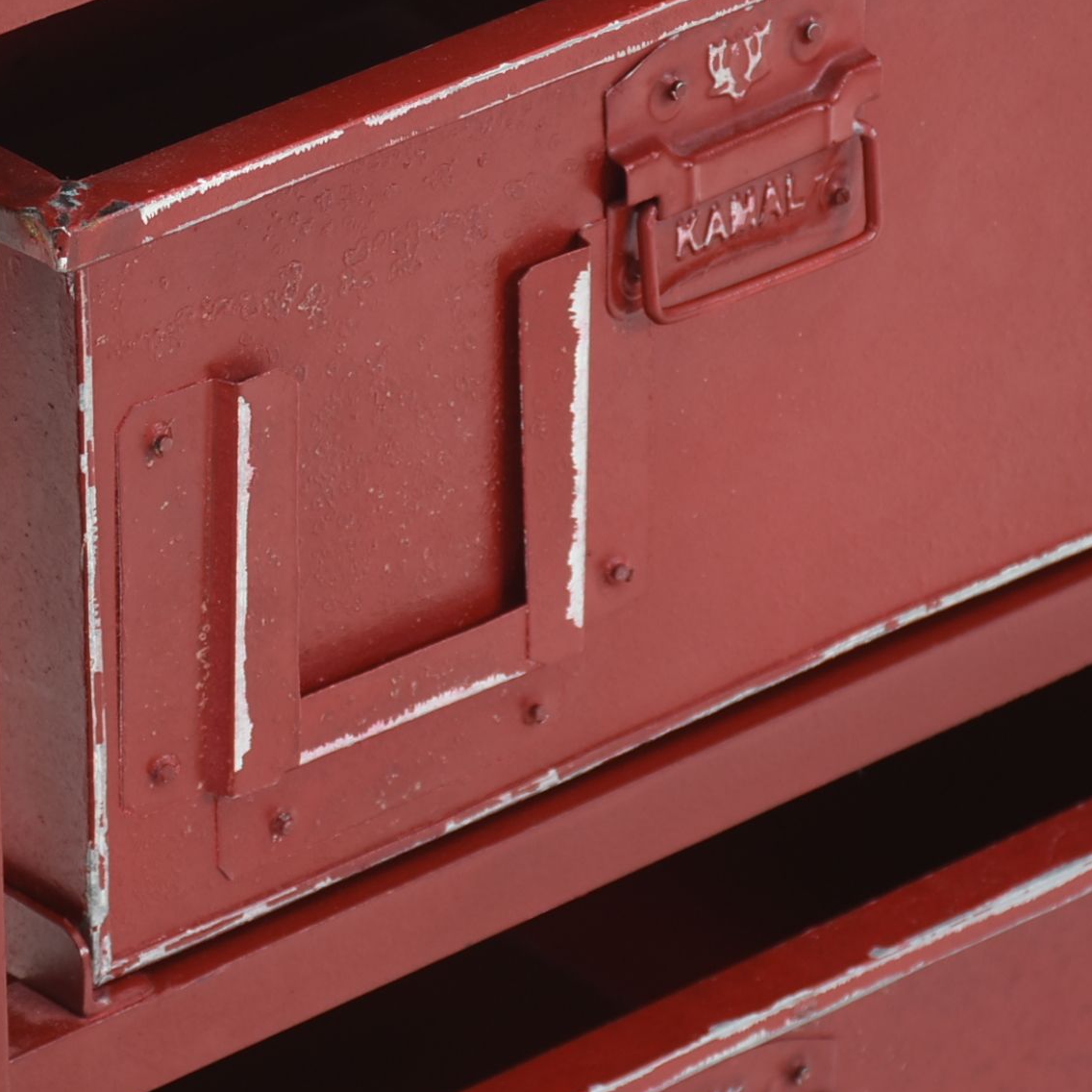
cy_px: 310
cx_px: 210
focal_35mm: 252
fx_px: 8998
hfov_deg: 6.9
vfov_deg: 6.9
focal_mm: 75
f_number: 7.1
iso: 160
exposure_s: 1/100
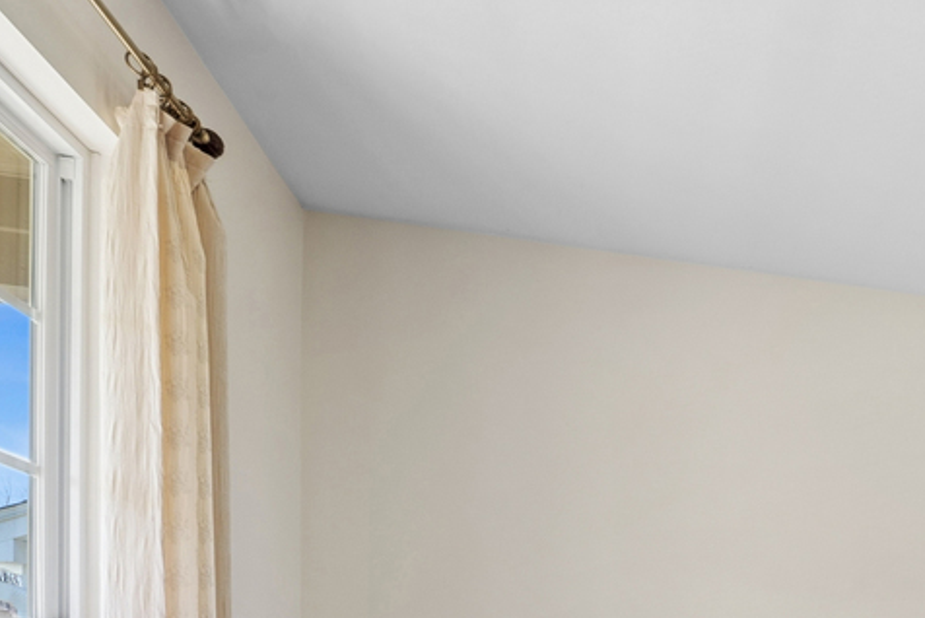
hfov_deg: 31.9
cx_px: 1127
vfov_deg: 24.6
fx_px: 1311
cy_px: 694
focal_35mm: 51
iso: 400
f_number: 8
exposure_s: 1/25
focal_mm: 15
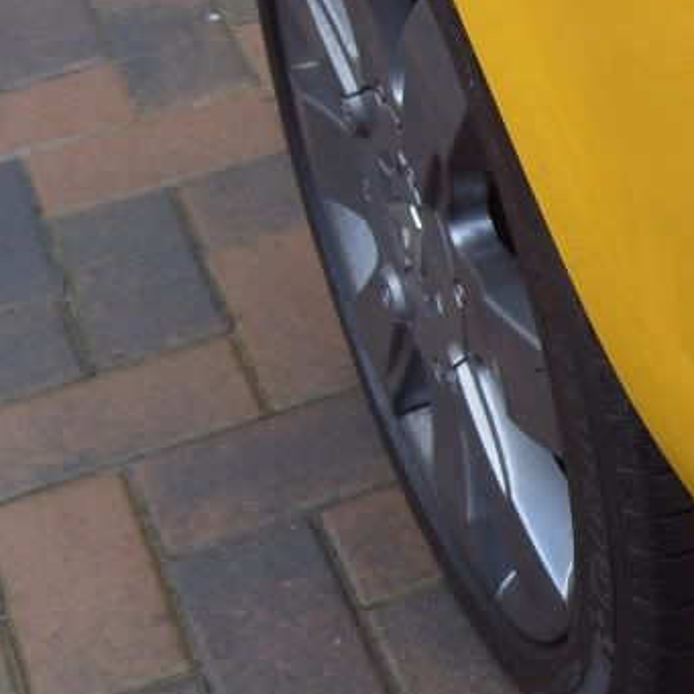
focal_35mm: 93
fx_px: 2109
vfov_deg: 18.7
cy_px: 415
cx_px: 714
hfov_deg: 18.2
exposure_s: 1/90
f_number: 3.1
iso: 80
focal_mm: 7.8
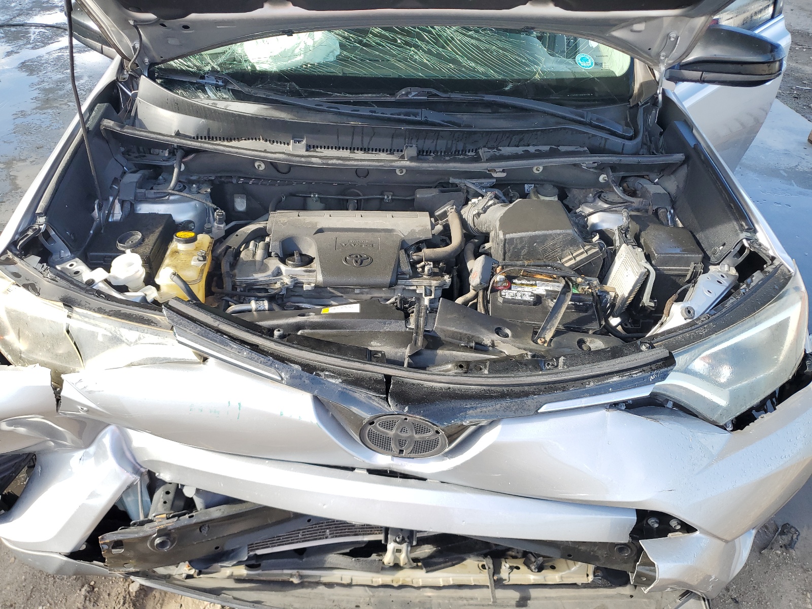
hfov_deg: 67.3
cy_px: 304
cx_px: 406
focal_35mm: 26
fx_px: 610
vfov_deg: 53.1
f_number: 1.5
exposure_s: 1/400
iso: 50
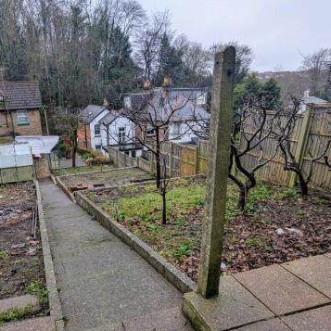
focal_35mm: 23
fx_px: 249
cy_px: 174
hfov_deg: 65.9
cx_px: 118
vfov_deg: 67.2
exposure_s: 1/143
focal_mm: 2.35
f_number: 2.2
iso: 50
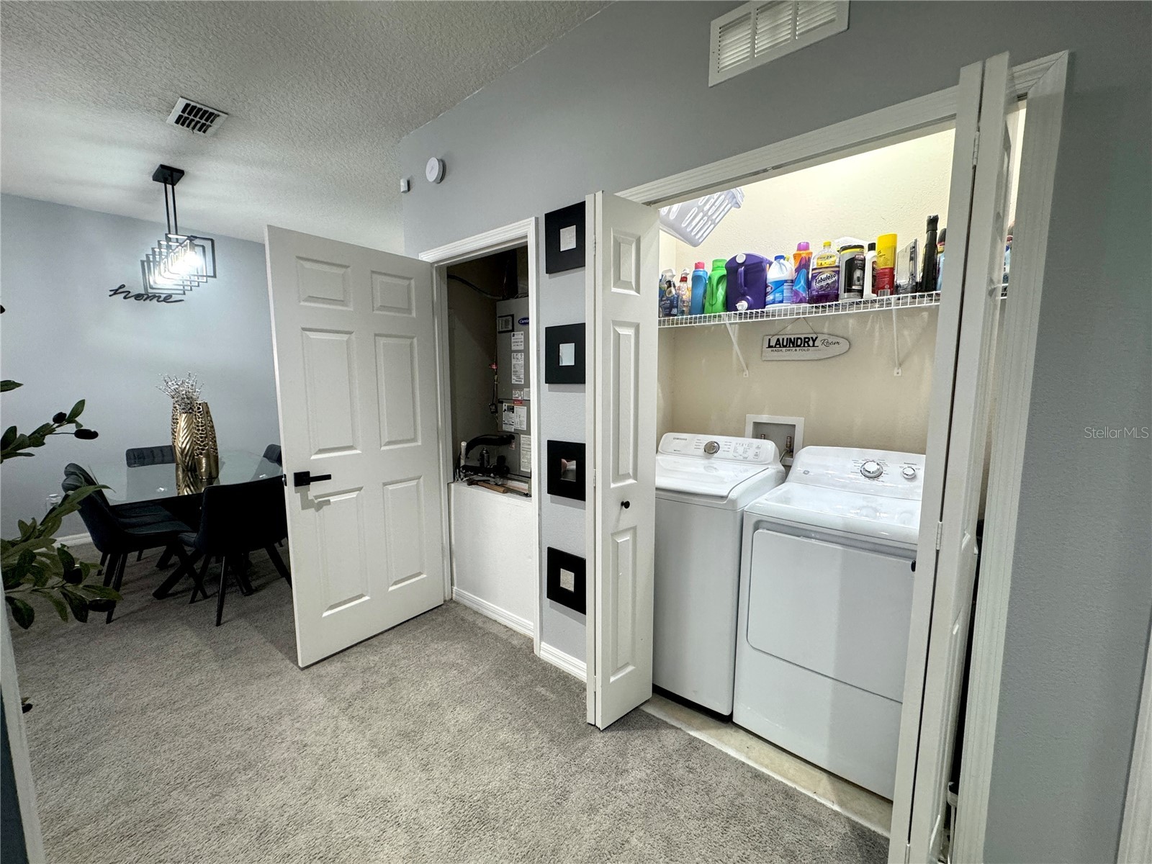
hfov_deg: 102.1
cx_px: 576
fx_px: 466
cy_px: 432
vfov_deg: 85.7
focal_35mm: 14
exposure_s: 1/120
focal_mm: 2.22
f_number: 2.2
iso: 250
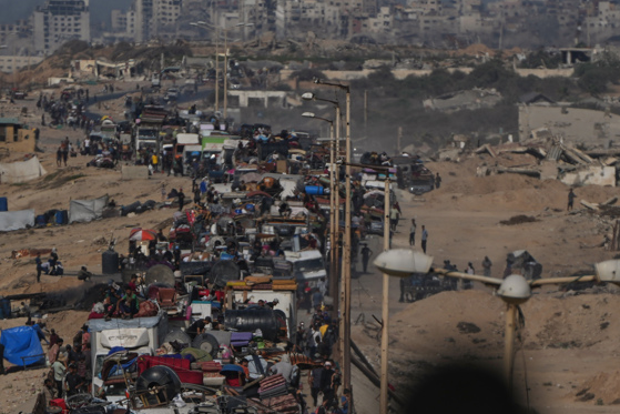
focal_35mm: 907
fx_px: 15624
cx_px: 417
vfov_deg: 1.5
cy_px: 447
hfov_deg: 2.3
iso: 100
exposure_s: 1/3200
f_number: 5.6
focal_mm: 373
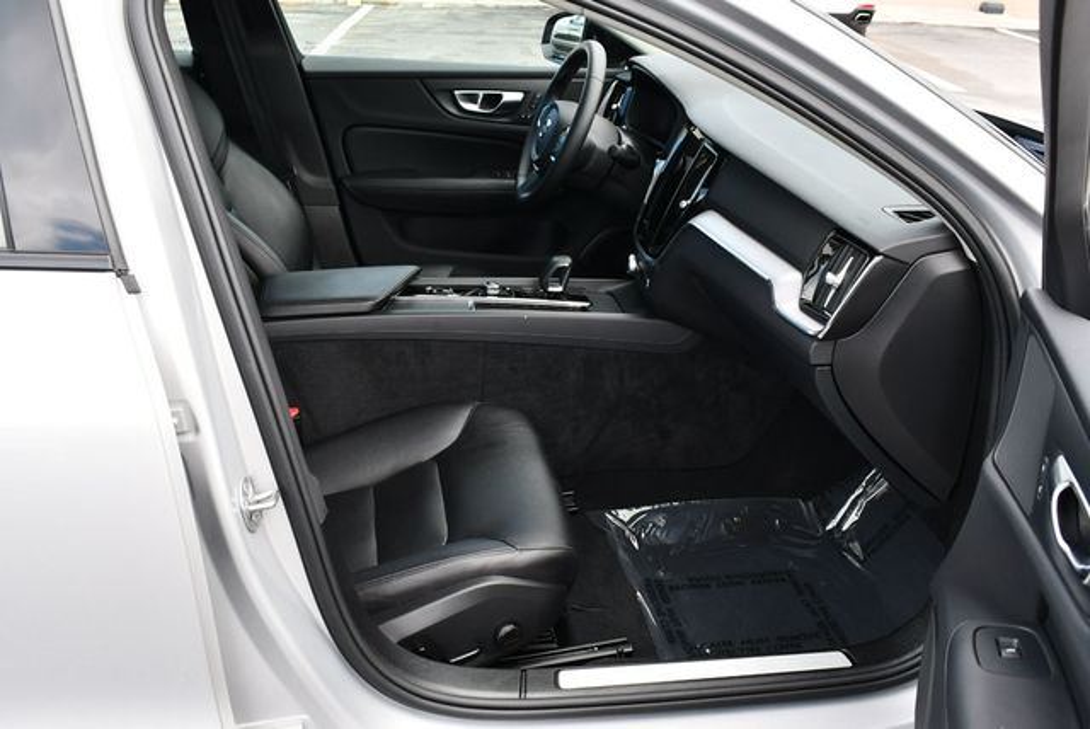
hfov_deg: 53.1
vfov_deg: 36.9
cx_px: 545
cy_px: 364
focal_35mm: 36
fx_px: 1091
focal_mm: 18
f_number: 5
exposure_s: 1/250
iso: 400
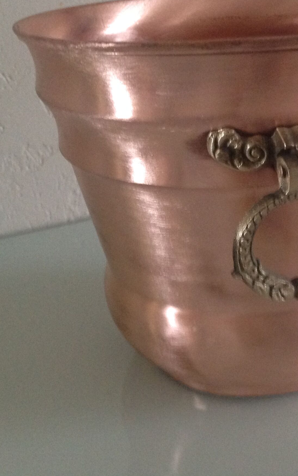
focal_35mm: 55
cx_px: 253
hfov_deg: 23.1
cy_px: 213
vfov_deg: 36.9
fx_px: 715
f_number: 2.4
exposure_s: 1/15
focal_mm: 4.28
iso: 400
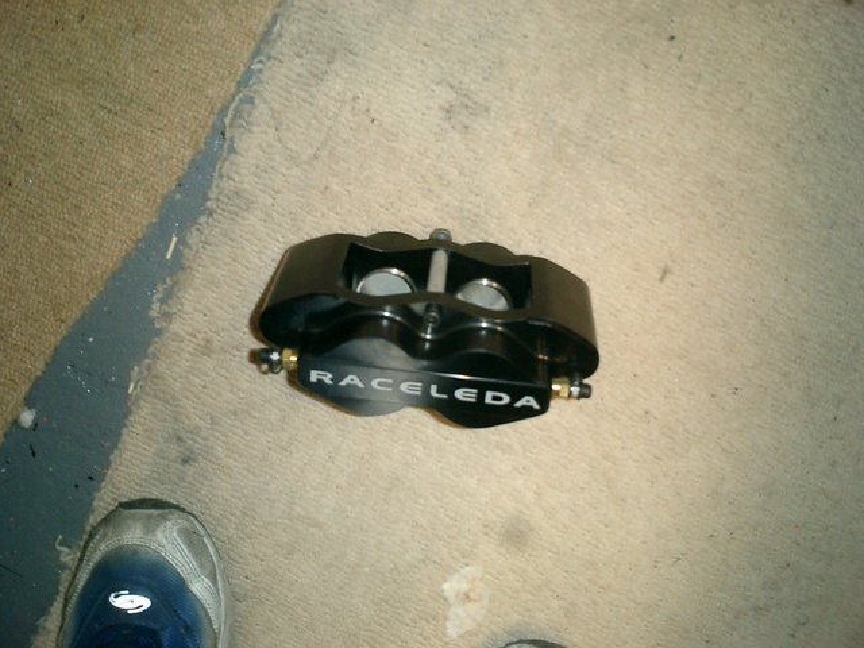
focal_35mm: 36
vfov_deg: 39.7
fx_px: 899
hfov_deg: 51.4
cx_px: 432
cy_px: 324
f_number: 3.2
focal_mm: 7.5
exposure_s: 1/30
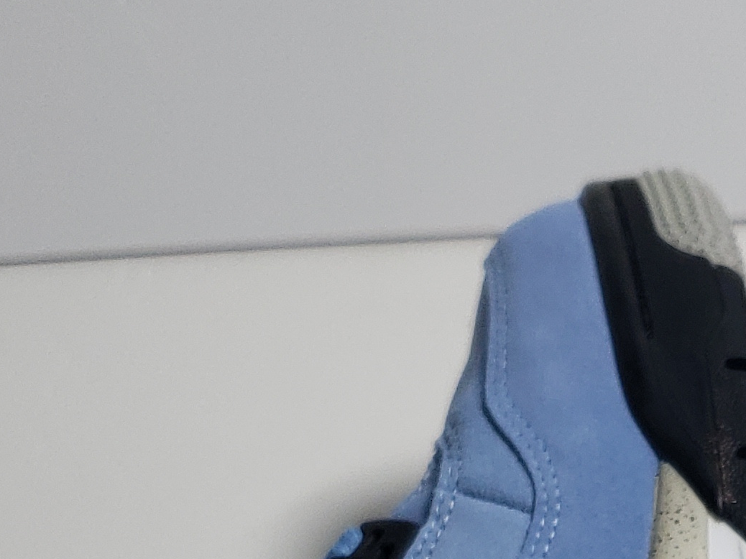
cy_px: 895
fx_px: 2176
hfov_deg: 18.7
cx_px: 821
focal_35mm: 101
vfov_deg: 13.6
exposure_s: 1/543
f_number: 1.5
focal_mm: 4.3
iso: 50
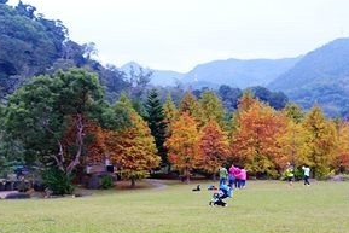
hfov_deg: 36.6
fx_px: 524
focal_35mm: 54
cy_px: 195
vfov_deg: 24.6
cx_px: 223
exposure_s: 1/40
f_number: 2.8
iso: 125
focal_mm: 8.8
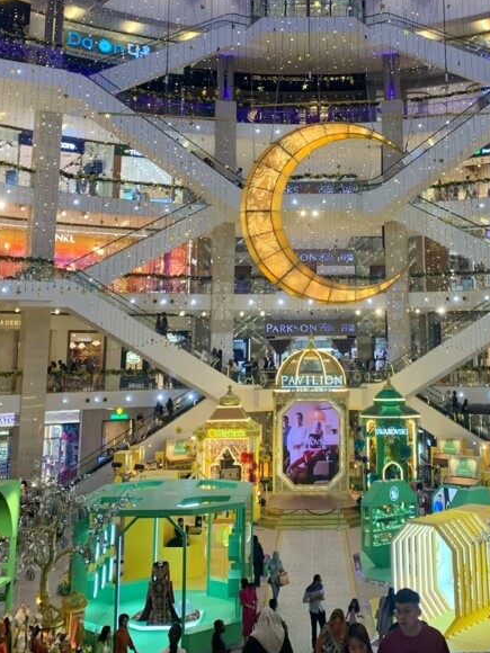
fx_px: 812
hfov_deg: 33.4
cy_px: 176
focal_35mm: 43
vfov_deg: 42.7
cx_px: 310
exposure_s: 1/100
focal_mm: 4.25
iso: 80
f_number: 1.8
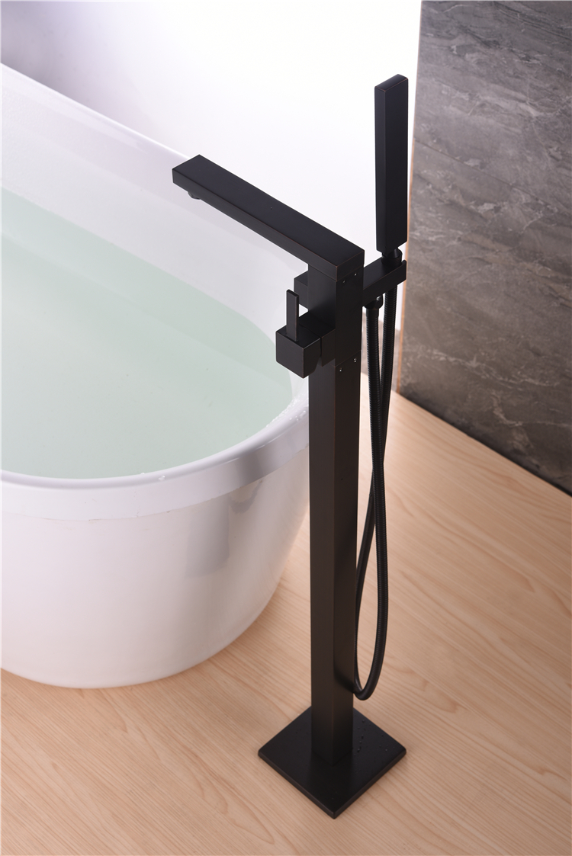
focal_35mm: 60
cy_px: 428
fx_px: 1428
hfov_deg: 22.6
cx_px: 286
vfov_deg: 33.4
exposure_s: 1/160
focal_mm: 60
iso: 64
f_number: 9
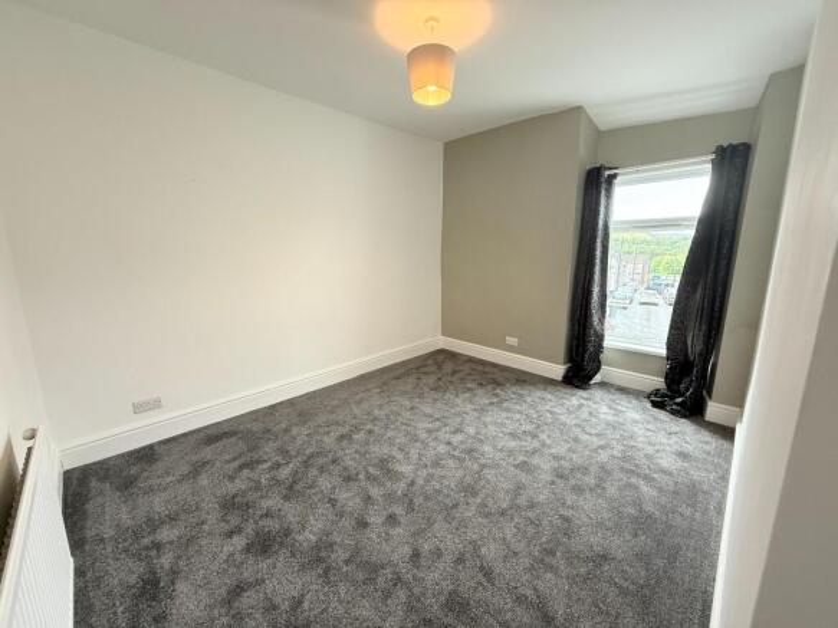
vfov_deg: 85.7
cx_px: 419
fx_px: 339
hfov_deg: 102.1
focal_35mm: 14
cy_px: 314
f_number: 2.2
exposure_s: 1/100
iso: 250
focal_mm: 2.22
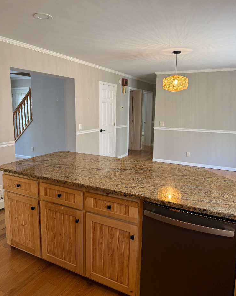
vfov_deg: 66.0
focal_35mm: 26
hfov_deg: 54.9
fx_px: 227
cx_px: 120
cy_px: 147
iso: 250
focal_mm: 6.76
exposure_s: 1/60
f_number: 1.78
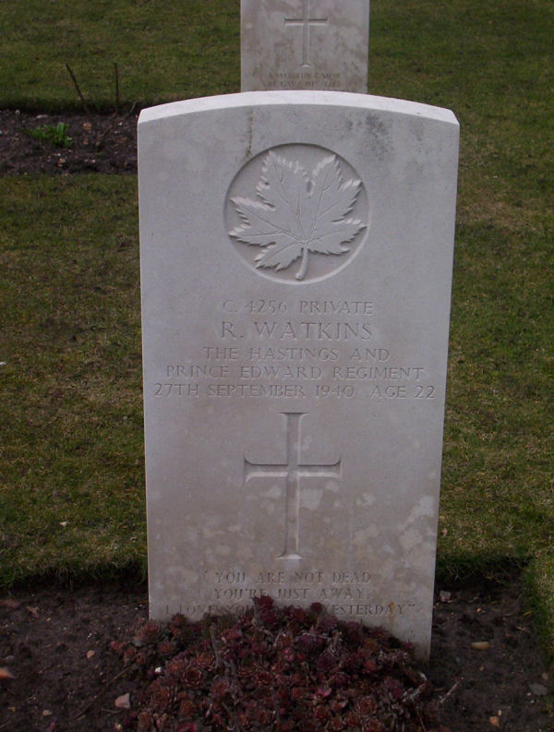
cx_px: 277
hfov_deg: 18.3
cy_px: 366
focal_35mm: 81
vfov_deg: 24.0
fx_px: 1719
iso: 100
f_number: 3.62
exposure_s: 1/516
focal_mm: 10.76
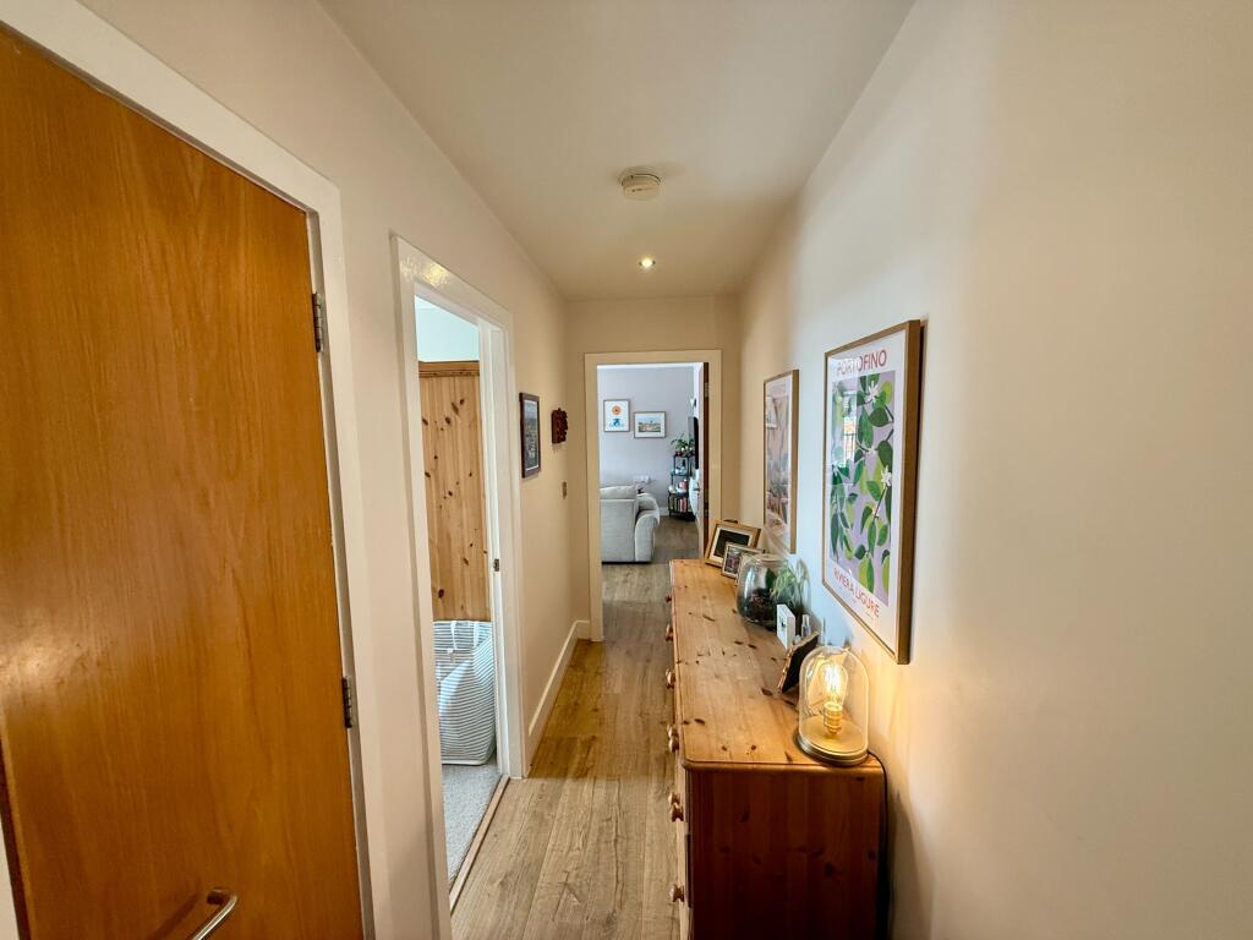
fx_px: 507
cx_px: 626
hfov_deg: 102.1
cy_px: 470
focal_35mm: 14
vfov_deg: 85.7
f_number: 2.2
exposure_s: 1/100
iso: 200
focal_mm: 2.22
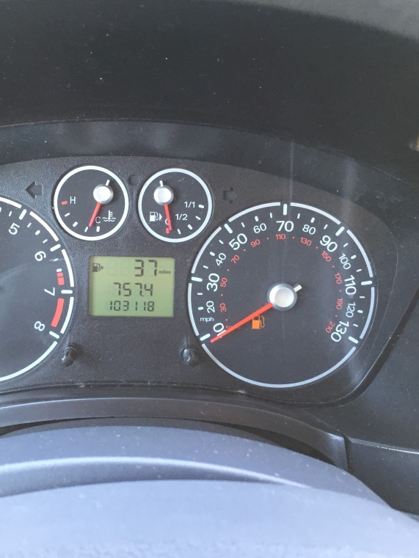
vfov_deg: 47.9
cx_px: 150
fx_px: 629
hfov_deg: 36.6
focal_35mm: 39
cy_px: 280
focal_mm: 4.15
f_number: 2.2
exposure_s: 1/30
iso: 40
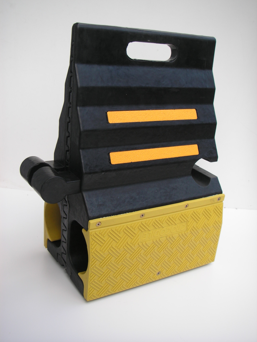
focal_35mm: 38
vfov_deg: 49.0
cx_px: 128
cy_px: 171
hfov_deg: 37.7
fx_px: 376
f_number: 3.3
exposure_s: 1/90
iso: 50
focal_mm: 6.3
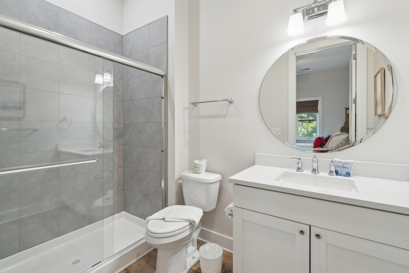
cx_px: 204
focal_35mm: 16
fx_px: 182
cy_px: 136
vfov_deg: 73.7
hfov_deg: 96.7
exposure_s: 1/15
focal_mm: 16
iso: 400
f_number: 7.1
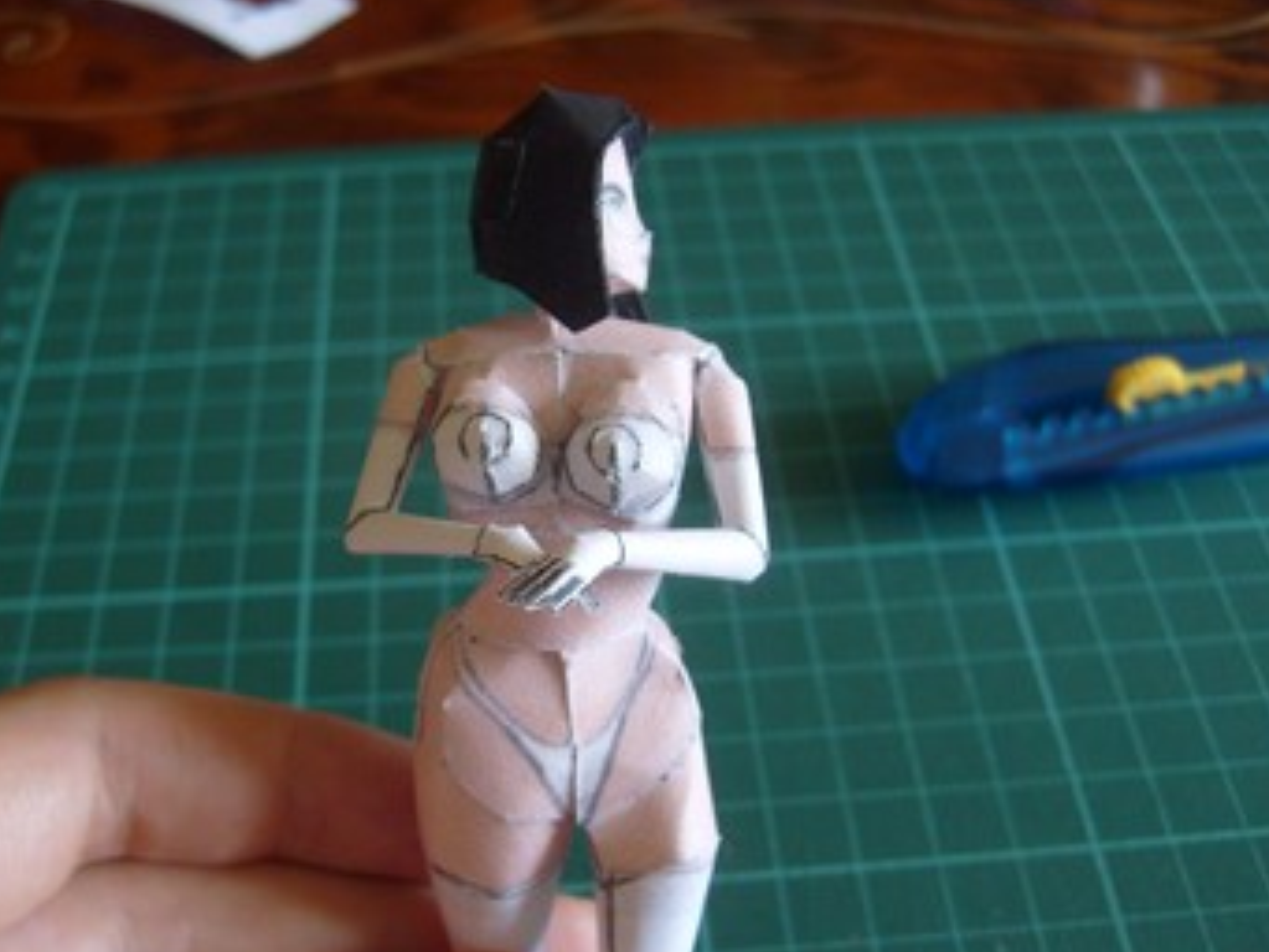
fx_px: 1504
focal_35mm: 41
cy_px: 539
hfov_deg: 45.6
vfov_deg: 35.1
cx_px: 536
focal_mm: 5.8
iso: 80
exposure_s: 1/60
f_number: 2.8
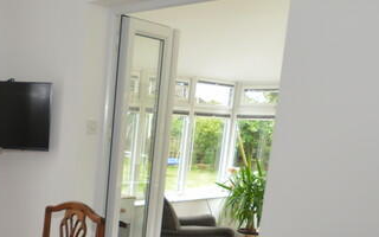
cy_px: 225
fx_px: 506
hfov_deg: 36.3
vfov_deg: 25.3
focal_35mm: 49
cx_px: -12
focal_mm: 10
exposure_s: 1/60
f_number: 4
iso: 200
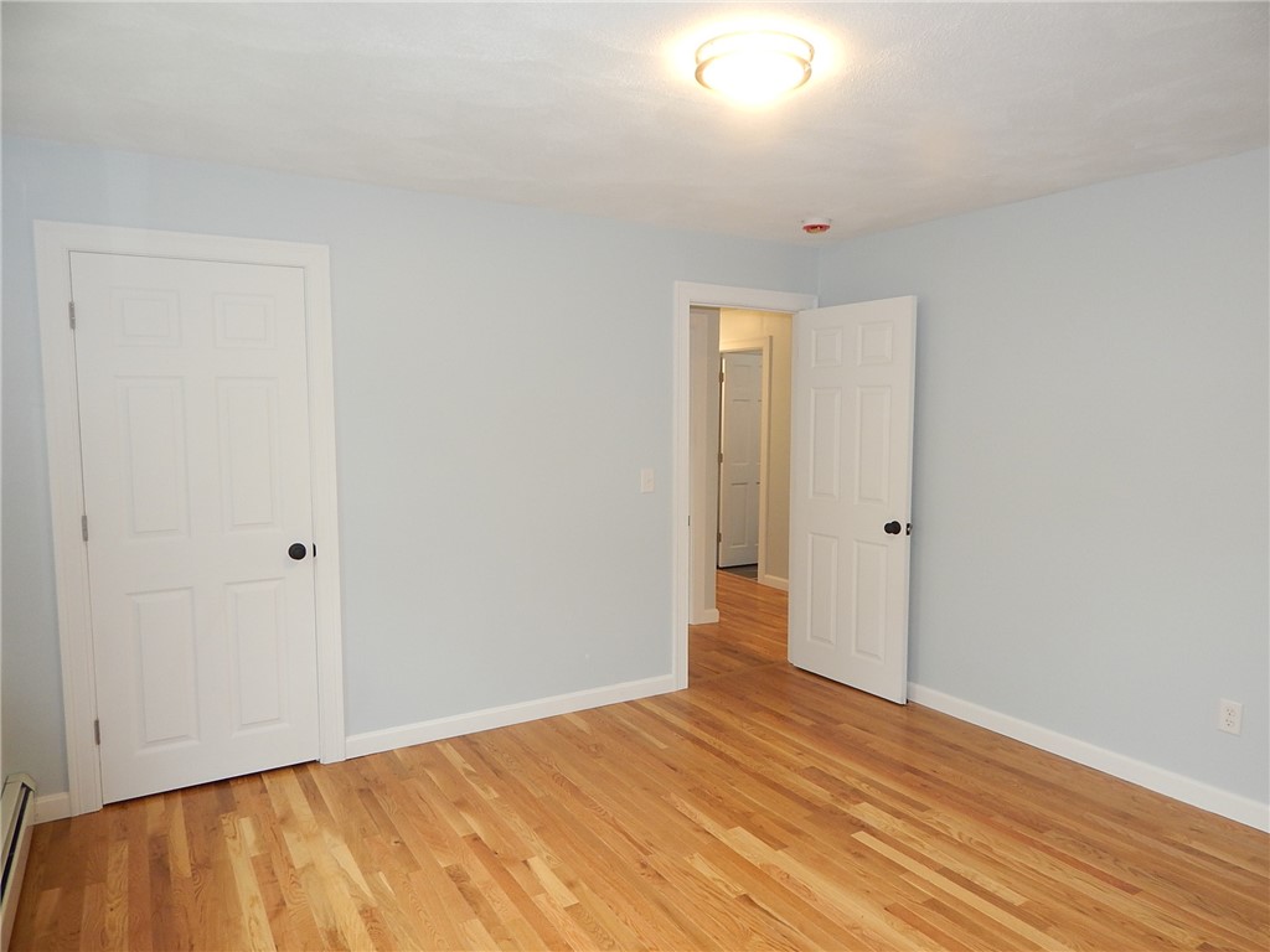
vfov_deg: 58.9
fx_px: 844
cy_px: 476
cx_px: 635
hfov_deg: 73.9
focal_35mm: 23
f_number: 3
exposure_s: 1/30
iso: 200
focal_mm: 4
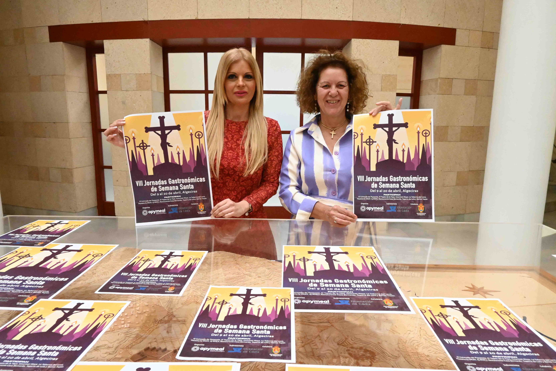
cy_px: 186
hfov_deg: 73.7
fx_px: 371
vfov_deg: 53.1
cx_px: 278
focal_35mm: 24
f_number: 8
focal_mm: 16
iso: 8000
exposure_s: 1/250
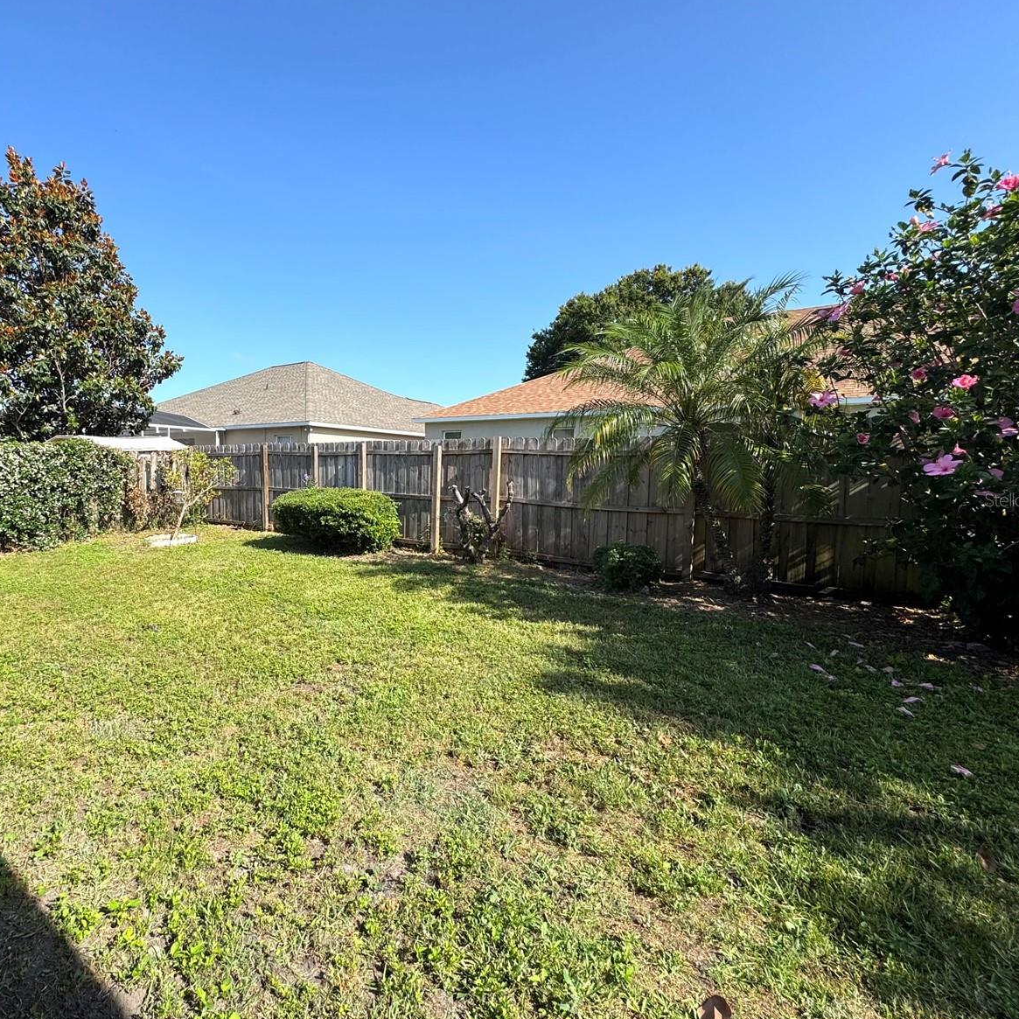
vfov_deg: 84.0
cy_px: 499
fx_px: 566
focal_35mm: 17
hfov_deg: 82.0
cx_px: 367
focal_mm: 2.22
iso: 50
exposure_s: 1/1256
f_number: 2.2
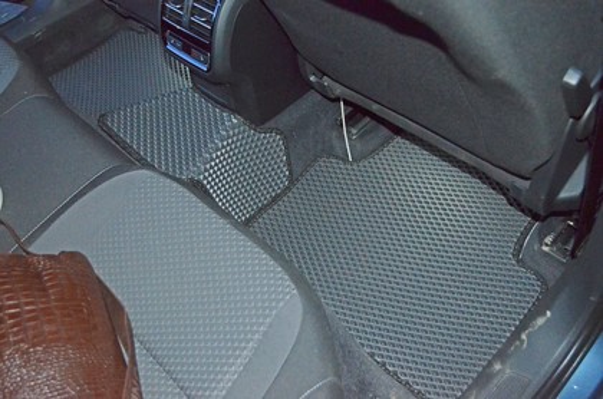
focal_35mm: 36
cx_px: 302
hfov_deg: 53.2
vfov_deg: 36.7
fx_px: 602
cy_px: 200
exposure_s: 1/60
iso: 3200
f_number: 4
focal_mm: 24
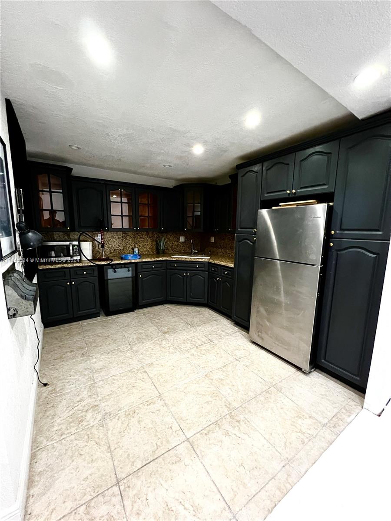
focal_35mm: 13
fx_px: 196
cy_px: 260
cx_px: 196
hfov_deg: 89.9
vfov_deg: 106.2
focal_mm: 1.57
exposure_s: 1/60
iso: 1000
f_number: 1.8
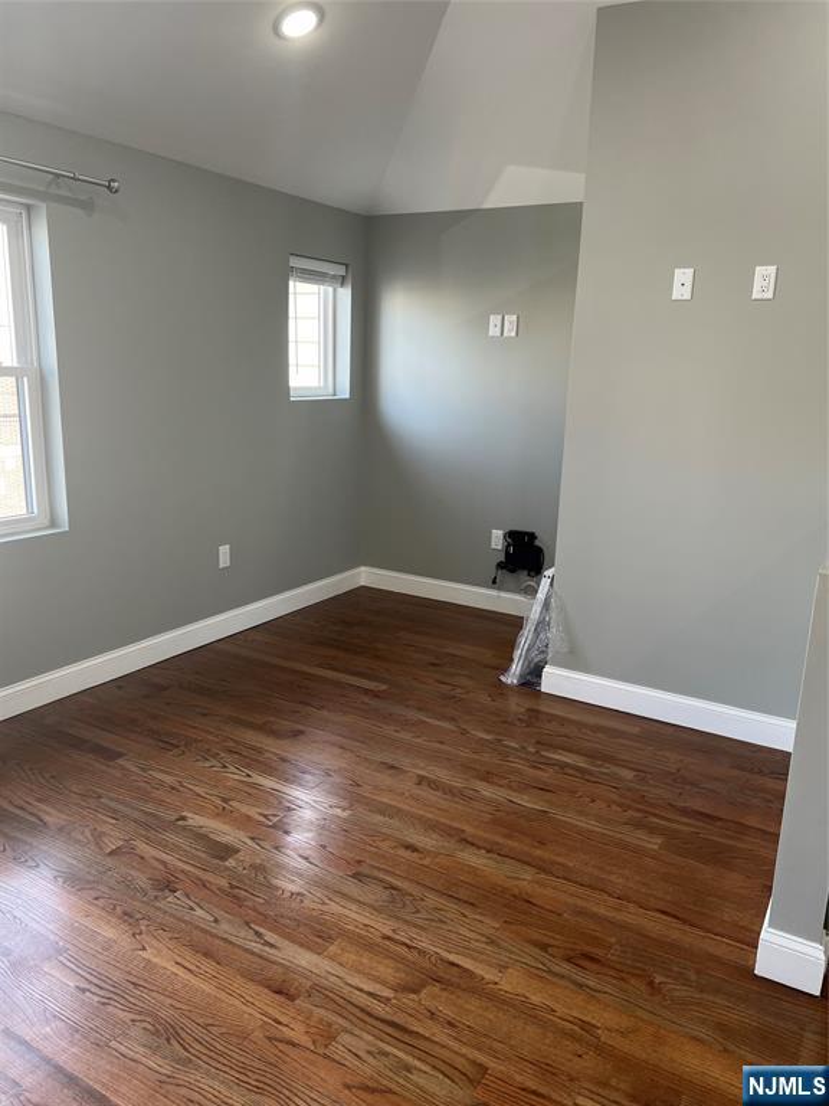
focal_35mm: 26
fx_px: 830
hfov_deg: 53.1
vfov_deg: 67.3
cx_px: 414
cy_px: 553
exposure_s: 1/120
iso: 64
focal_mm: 5.7
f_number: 1.5
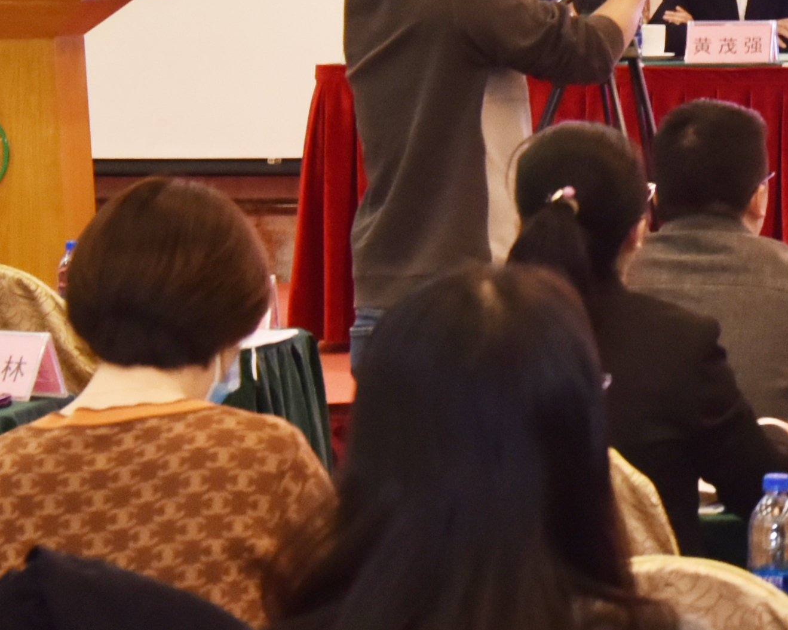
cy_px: -202
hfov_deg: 8.3
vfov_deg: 7.0
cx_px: 1625
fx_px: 5130
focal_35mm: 220
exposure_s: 1/40
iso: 1000
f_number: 6.3
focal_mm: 42
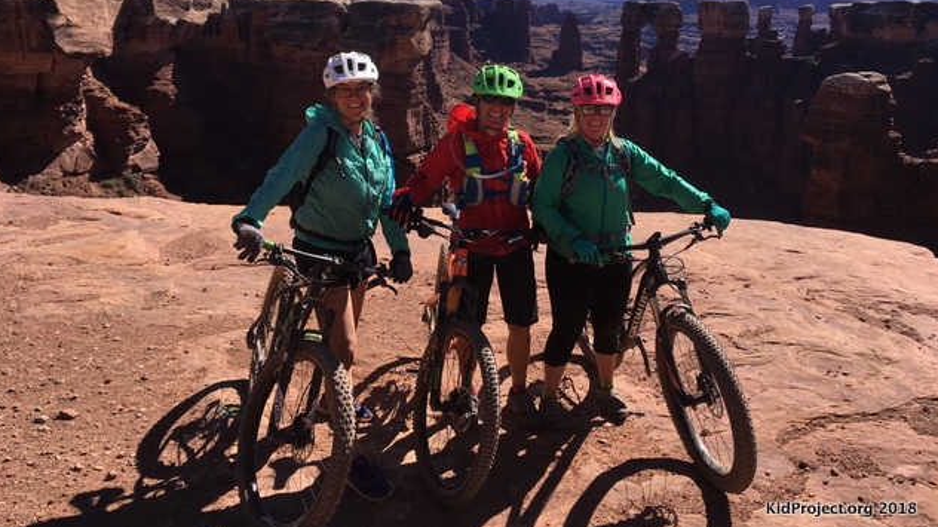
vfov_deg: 36.3
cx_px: 466
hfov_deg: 61.0
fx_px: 796
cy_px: 181
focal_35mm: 32
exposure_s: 1/1603
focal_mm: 4.15
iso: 25
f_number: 2.2
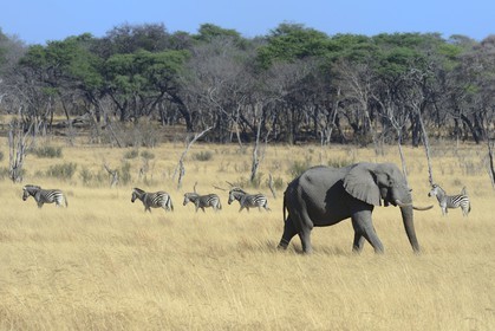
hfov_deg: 7.4
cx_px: 248
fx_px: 3853
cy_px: 166
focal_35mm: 280
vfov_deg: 4.9
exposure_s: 1/1600
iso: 800
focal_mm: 280
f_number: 10
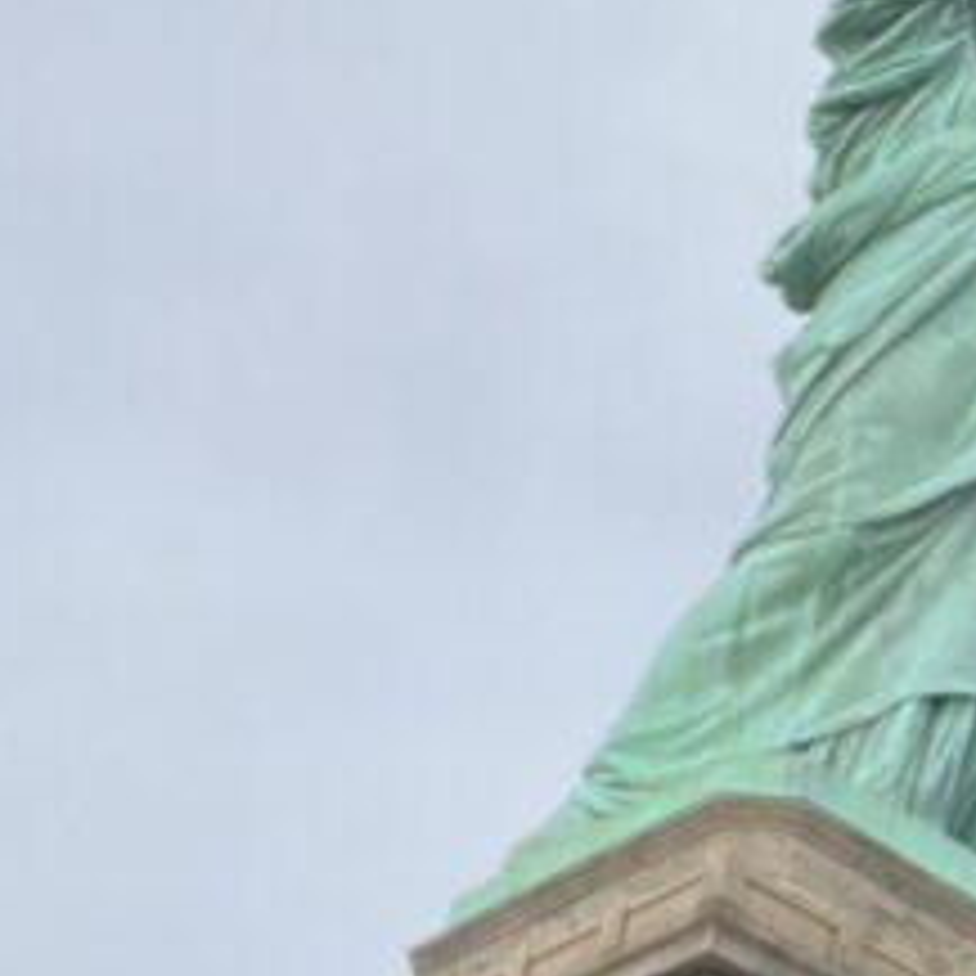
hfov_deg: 15.8
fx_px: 3062
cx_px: 1673
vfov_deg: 18.0
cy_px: 765
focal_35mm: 96
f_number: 2.2
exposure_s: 1/594
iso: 32
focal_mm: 2.71
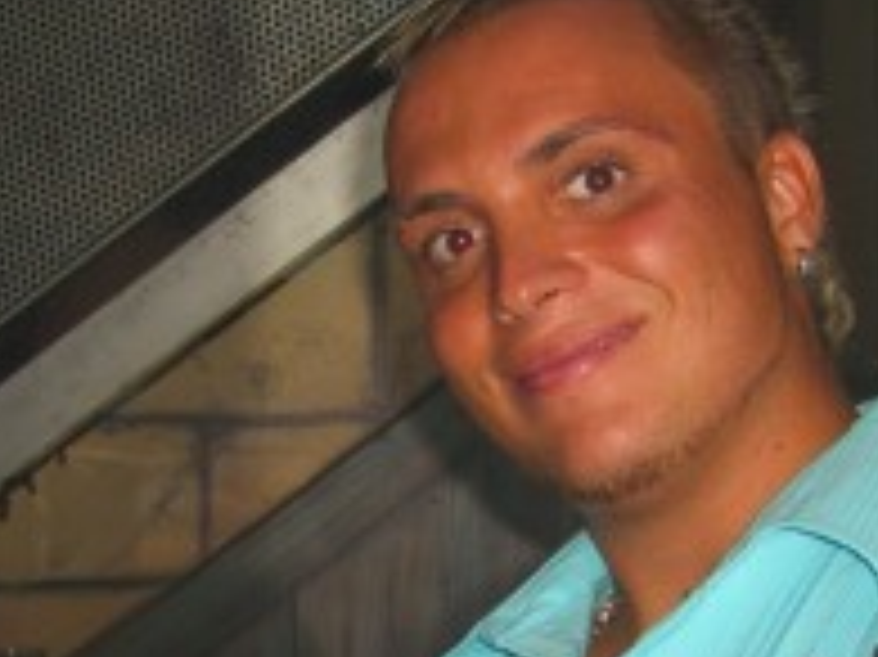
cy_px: 616
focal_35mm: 117
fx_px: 2966
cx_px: 455
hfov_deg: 16.8
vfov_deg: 12.5
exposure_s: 1/60
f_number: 2.8
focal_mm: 7.9
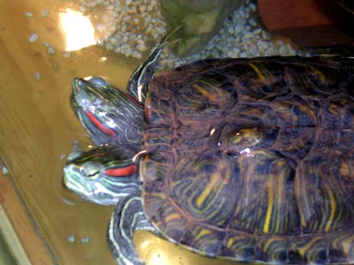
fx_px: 1023
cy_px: 132
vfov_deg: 14.8
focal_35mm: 100
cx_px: 177
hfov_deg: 19.6
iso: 50
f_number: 4.5
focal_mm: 15.2
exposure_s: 1/60.1
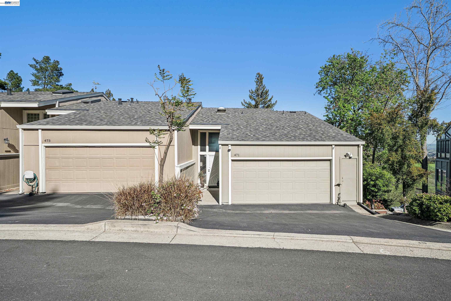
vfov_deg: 70.4
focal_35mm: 17
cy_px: 150
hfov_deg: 93.3
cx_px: 226
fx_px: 213
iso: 250
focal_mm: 17
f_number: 9
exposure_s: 1/800
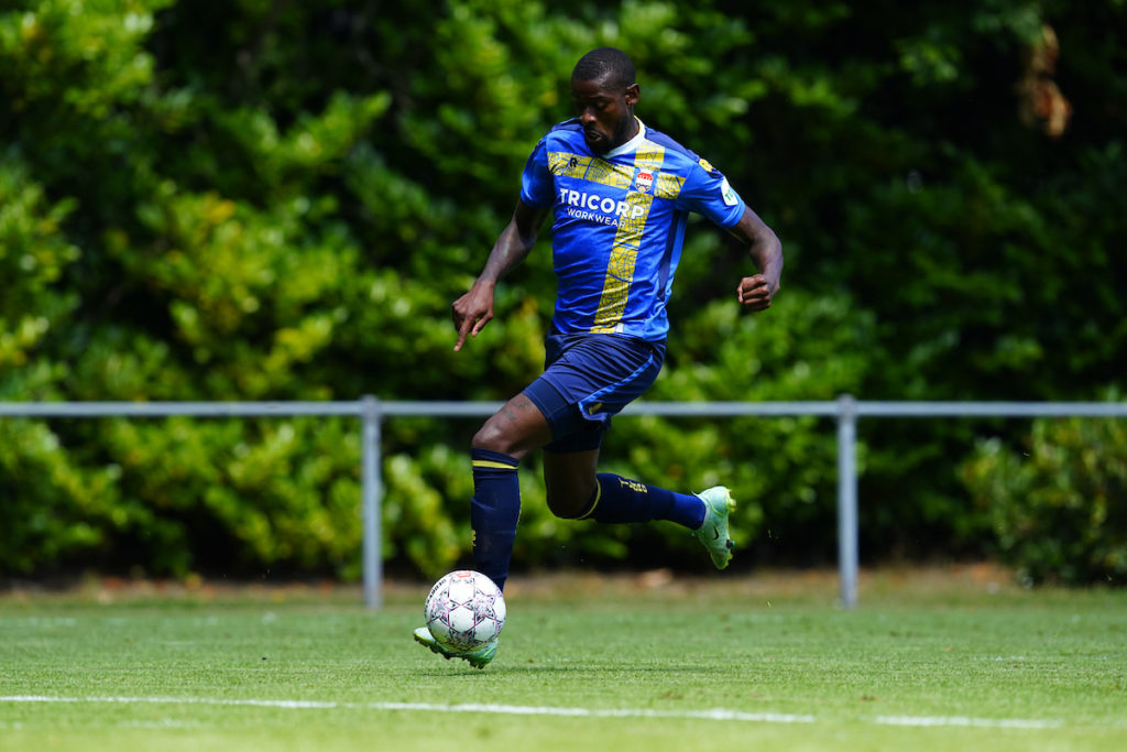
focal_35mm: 600
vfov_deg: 2.3
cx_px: 564
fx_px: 18785
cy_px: 376
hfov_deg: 3.4
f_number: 5.6
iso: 1000
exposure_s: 1/1600
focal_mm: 600
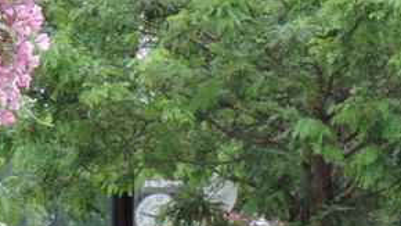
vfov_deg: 4.2
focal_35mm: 289
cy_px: 220
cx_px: 433
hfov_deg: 7.4
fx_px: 3072
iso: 80
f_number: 3.9
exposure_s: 1/200
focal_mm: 13.3
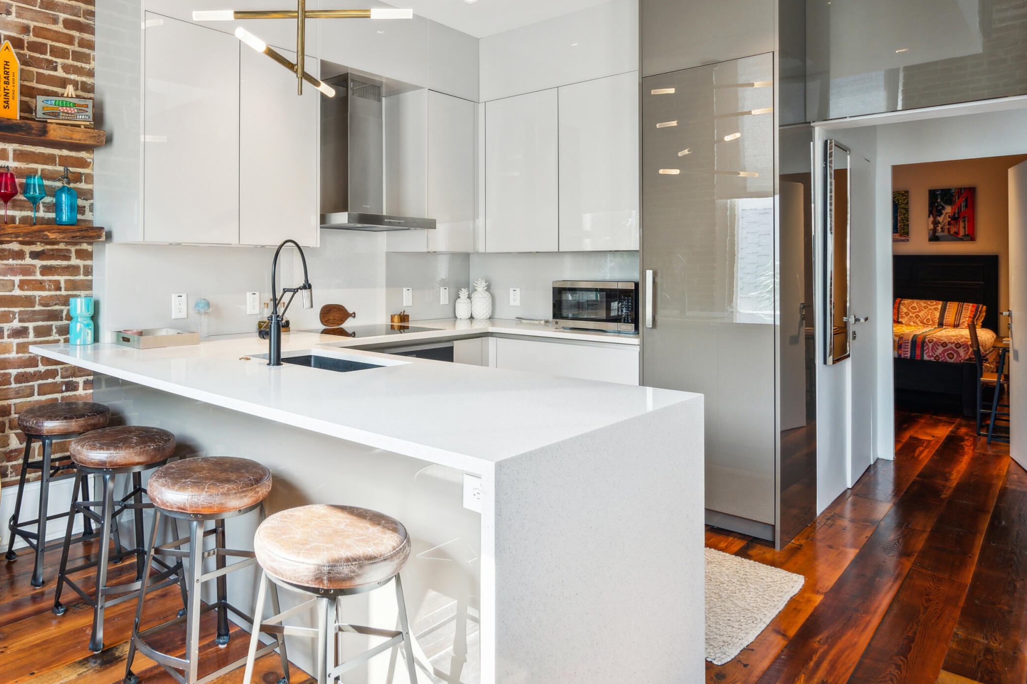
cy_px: 274
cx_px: 340
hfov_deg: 73.7
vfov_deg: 54.7
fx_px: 656
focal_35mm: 23
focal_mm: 16
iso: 400
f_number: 8
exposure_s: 1/20
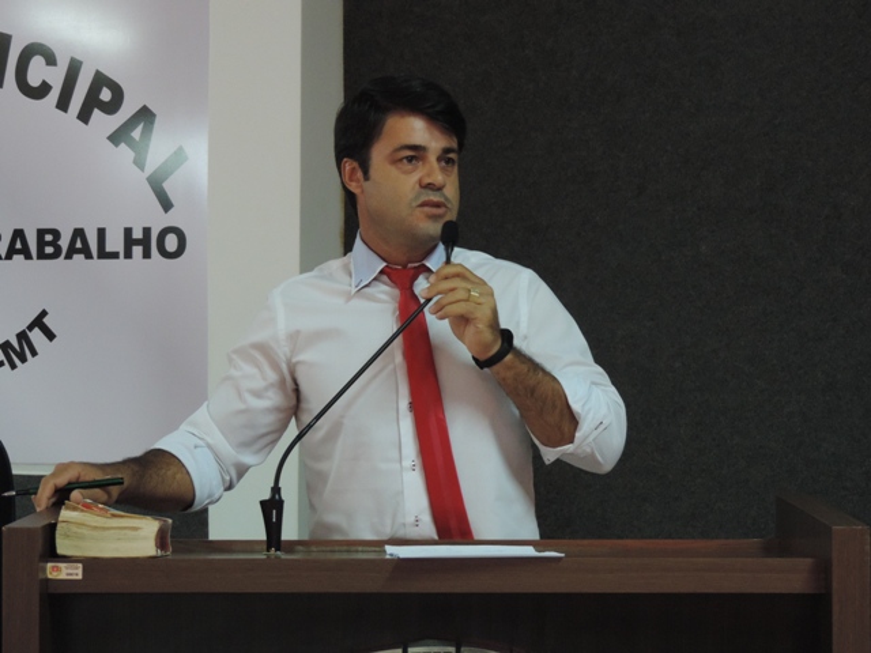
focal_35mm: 85
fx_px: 2139
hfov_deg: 23.0
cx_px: 436
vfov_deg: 17.4
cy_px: 326
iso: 800
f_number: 4
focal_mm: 15.1
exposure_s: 1/25
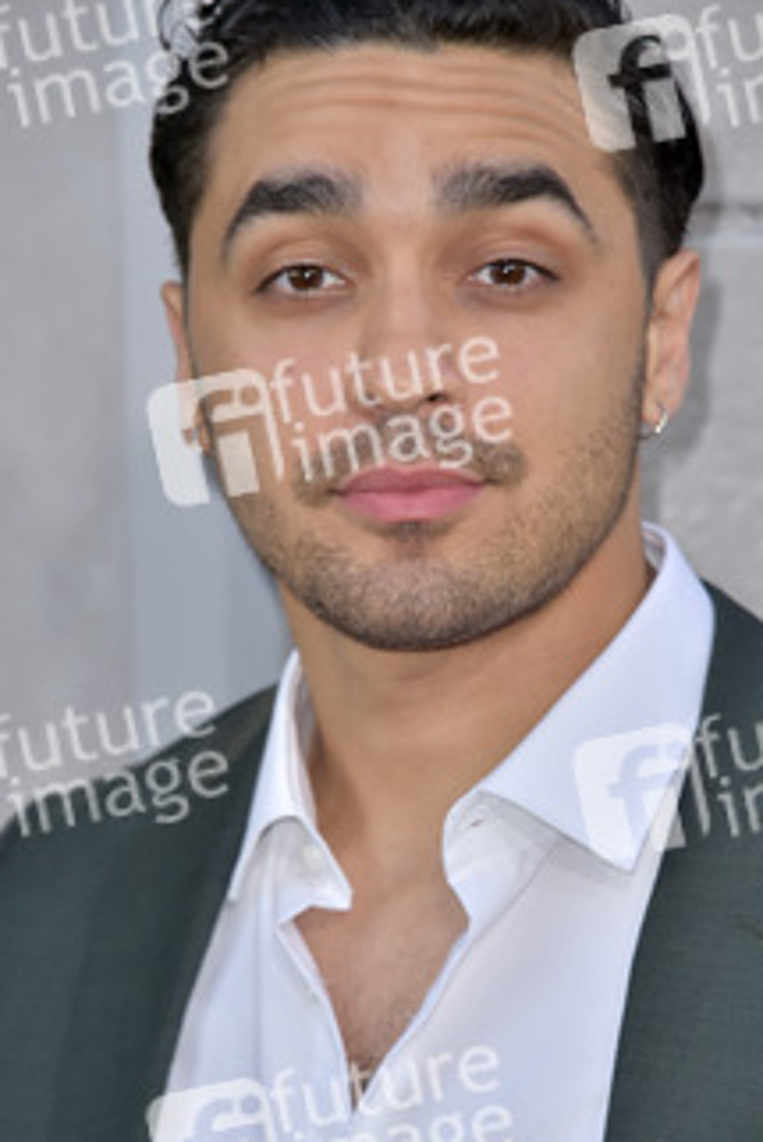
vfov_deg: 5.5
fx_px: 11845
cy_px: 599
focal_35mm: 373
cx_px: 435
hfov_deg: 3.7
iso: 320
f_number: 7.1
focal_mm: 300
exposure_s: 1/250
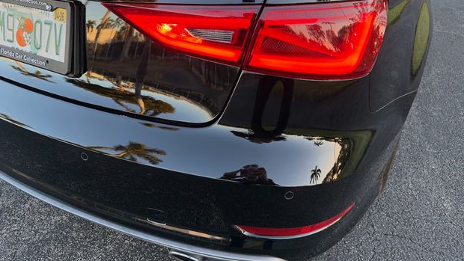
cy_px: 105
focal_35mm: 27
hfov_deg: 69.9
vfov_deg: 42.7
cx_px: 232
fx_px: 332
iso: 100
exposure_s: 1/100
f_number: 1.78
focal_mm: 6.76
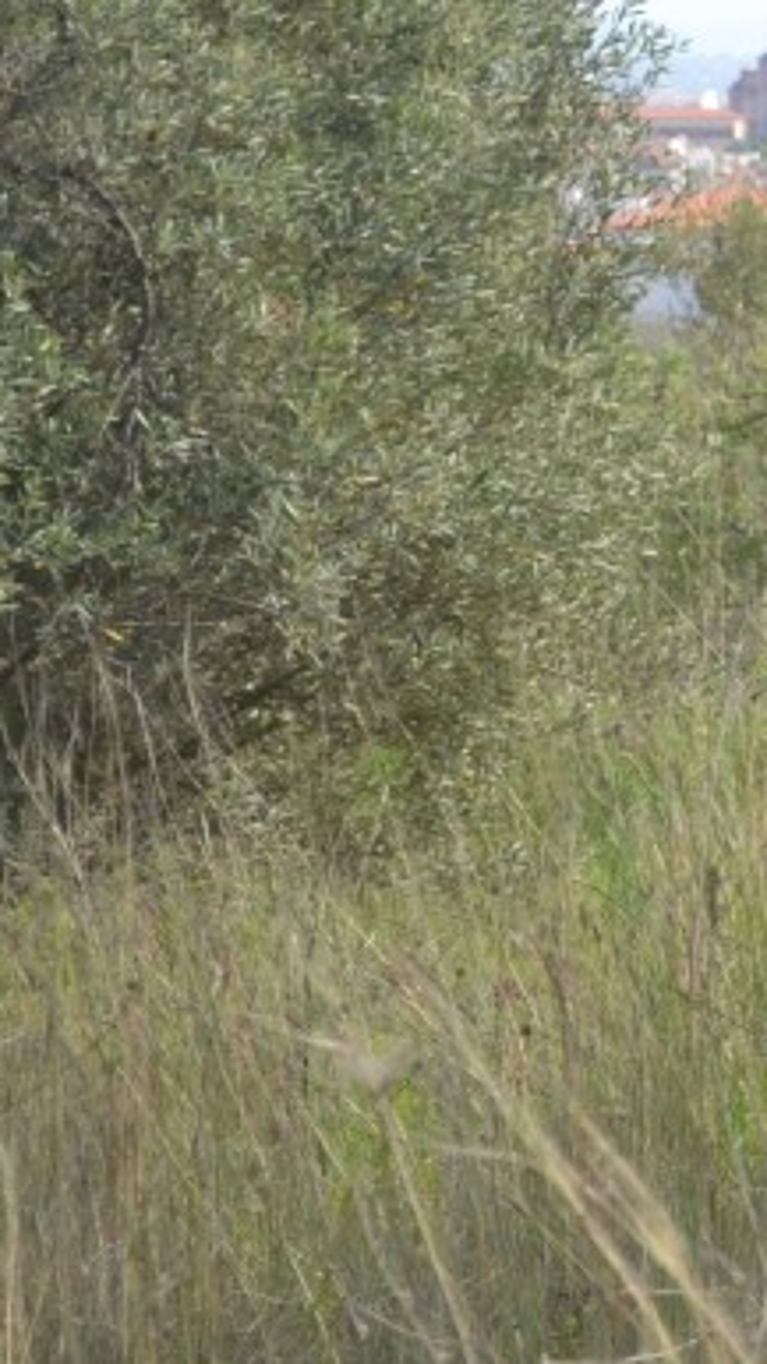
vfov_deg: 9.6
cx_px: 1672
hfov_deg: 5.3
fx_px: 8139
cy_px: 392
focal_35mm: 225
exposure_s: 1/200
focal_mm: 48
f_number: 6.3
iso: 100
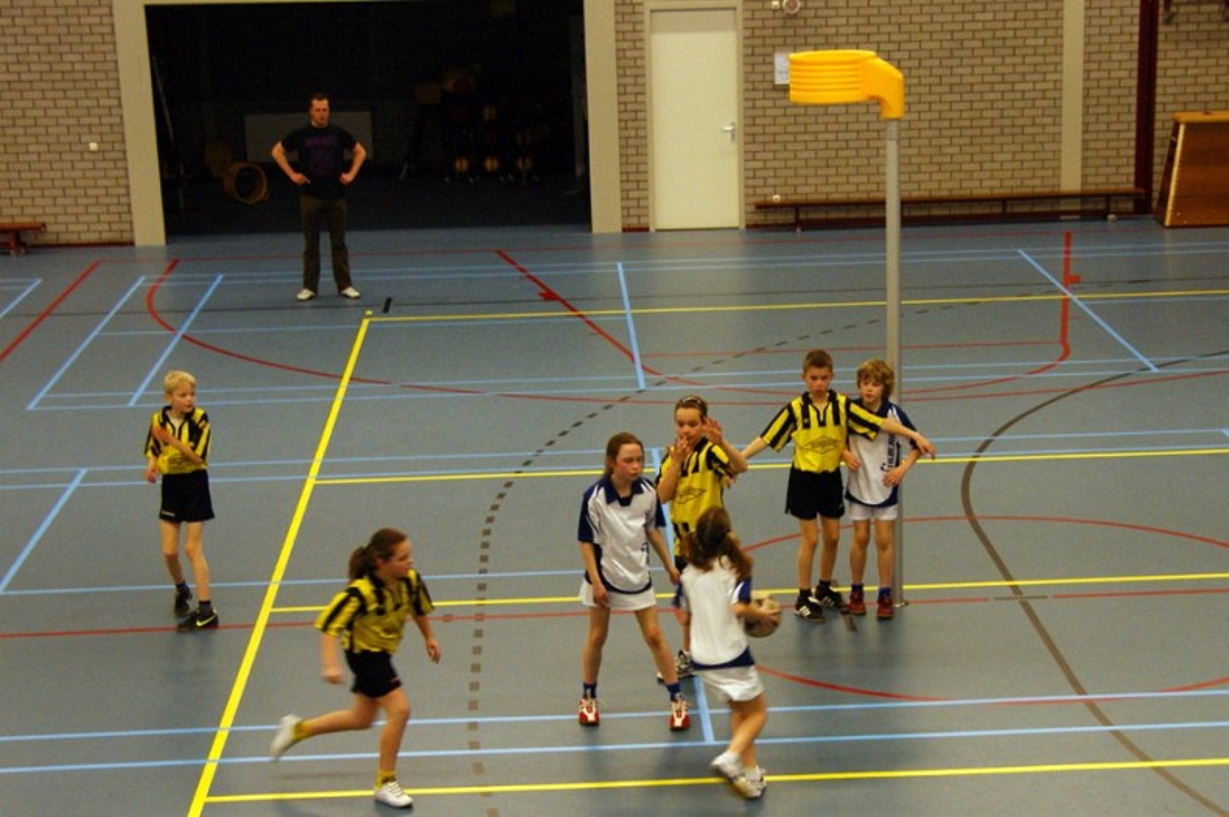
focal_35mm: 45
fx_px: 1535
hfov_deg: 43.6
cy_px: 408
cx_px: 614
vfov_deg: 29.8
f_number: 4.5
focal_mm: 30
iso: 800
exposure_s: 1/100
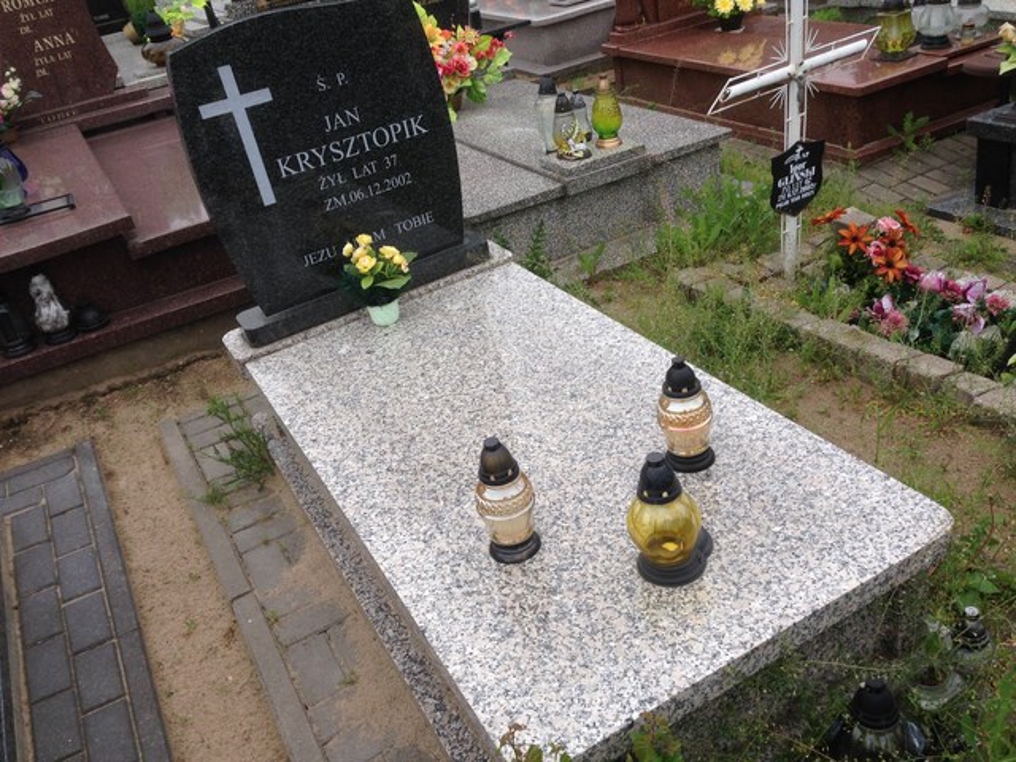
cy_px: 381
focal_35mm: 33
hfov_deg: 55.4
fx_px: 969
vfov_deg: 42.9
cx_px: 508
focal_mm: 4.12
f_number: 2.4
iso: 50
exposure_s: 1/1153
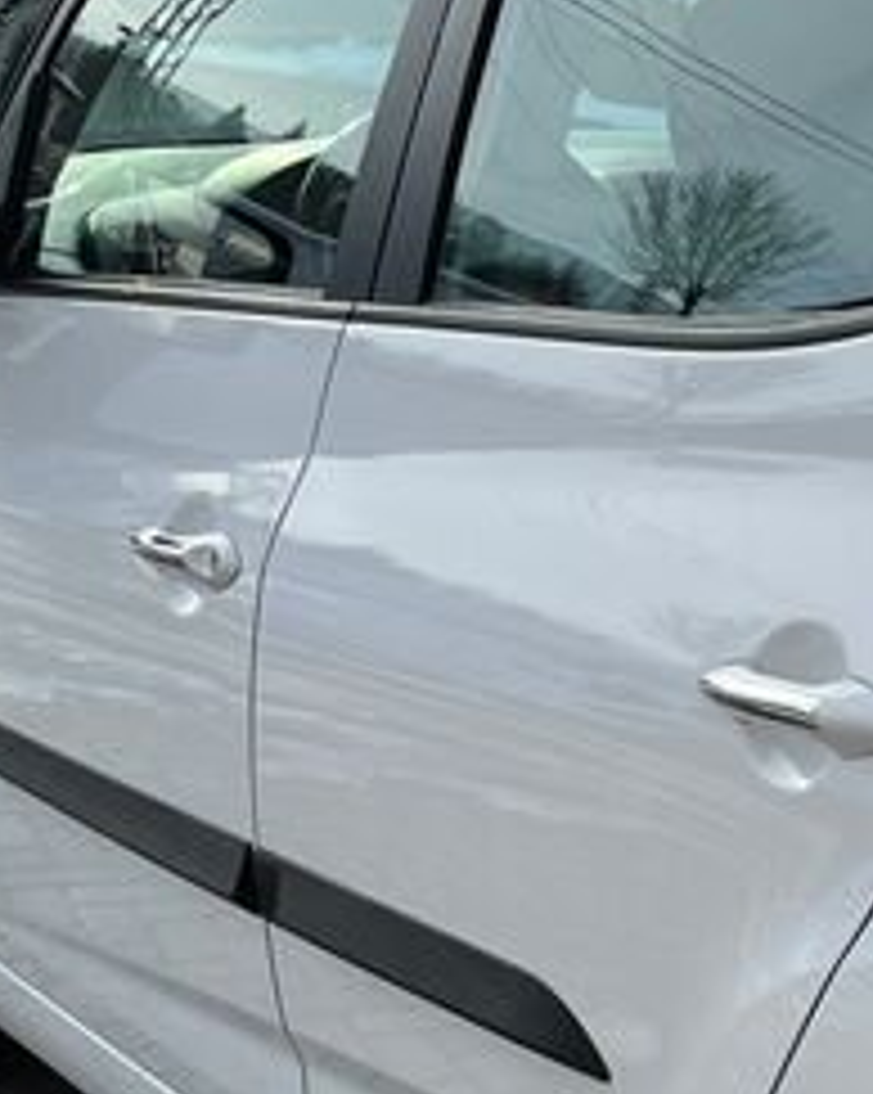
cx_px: 1454
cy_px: 887
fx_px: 3460
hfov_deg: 13.3
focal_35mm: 107
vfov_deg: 17.8
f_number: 1.6
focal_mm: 5.1
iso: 50
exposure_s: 1/1536
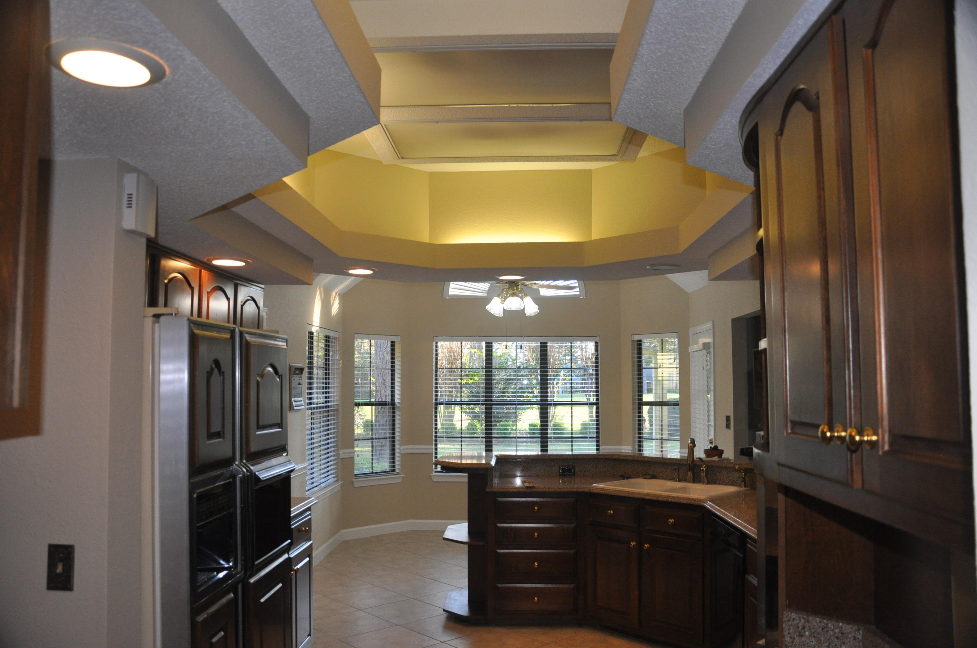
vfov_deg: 47.8
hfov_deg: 67.4
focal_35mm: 27
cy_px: 324
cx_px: 488
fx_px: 732
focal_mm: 18
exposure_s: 1/60
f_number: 3.5
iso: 800
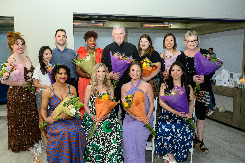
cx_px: 112
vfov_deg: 41.1
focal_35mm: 32
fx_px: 218
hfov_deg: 58.6
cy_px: 83
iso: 1600
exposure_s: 1/40
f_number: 5.6
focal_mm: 29
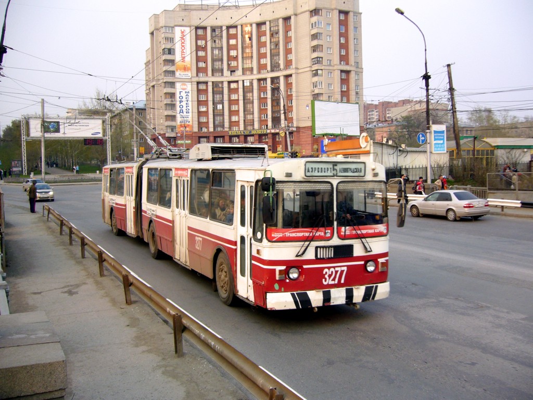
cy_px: 200
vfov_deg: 40.7
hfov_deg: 52.6
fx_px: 539
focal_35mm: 35
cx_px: 266
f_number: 2.8
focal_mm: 5.8
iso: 80
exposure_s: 1/200
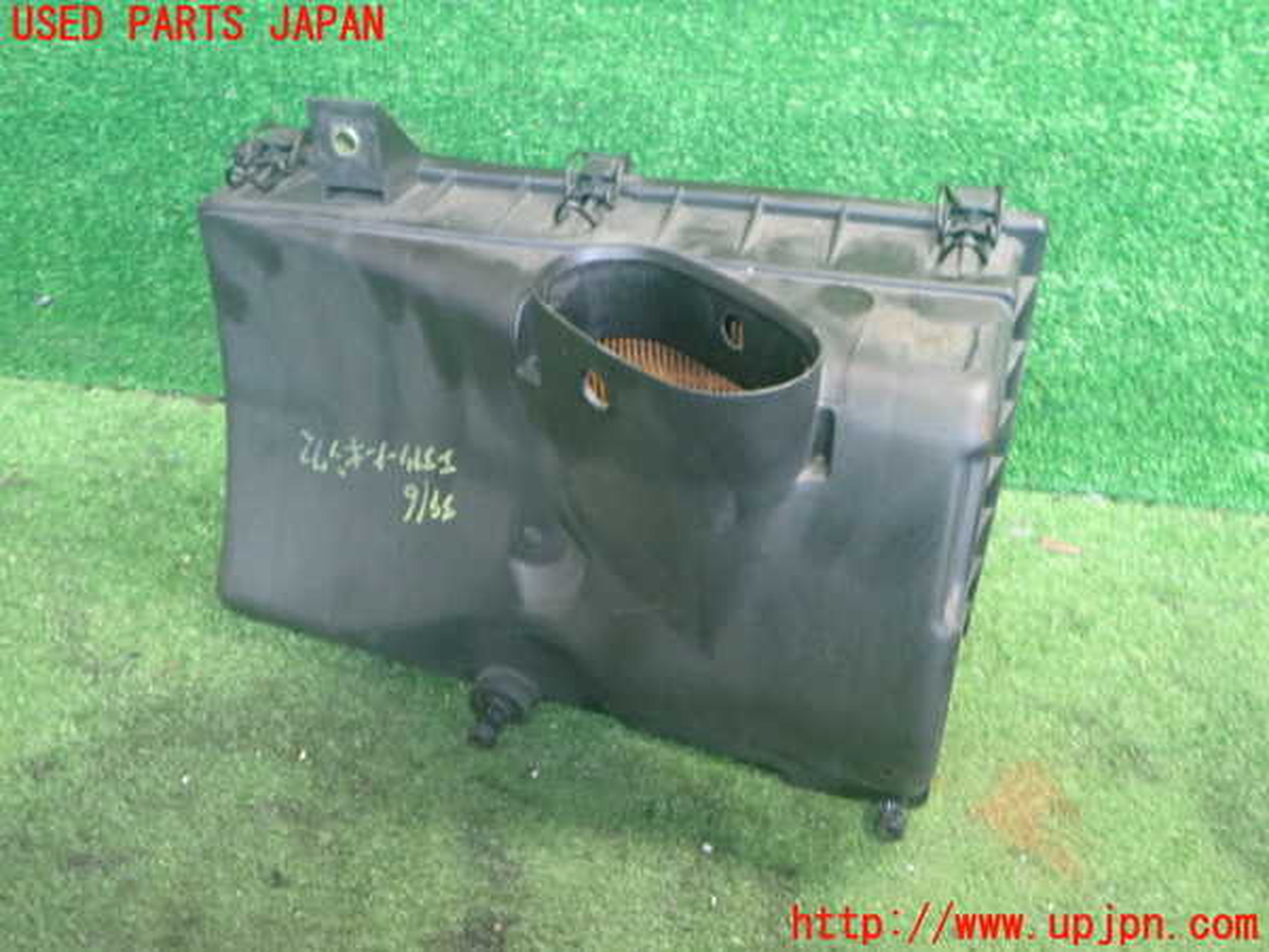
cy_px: 476
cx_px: 634
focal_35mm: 30
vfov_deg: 46.8
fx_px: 1100
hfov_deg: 60.0
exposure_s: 1/25
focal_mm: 5.4
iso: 800
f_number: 2.3
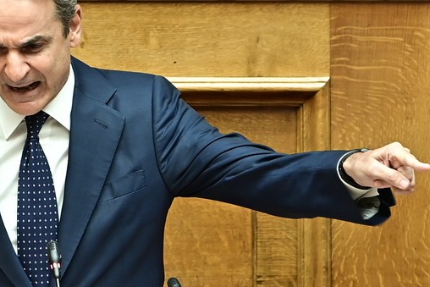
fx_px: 8471
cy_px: 240
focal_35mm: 709
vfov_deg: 1.9
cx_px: 64
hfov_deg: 2.9
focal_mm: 200
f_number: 3.5
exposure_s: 1/250
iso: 640
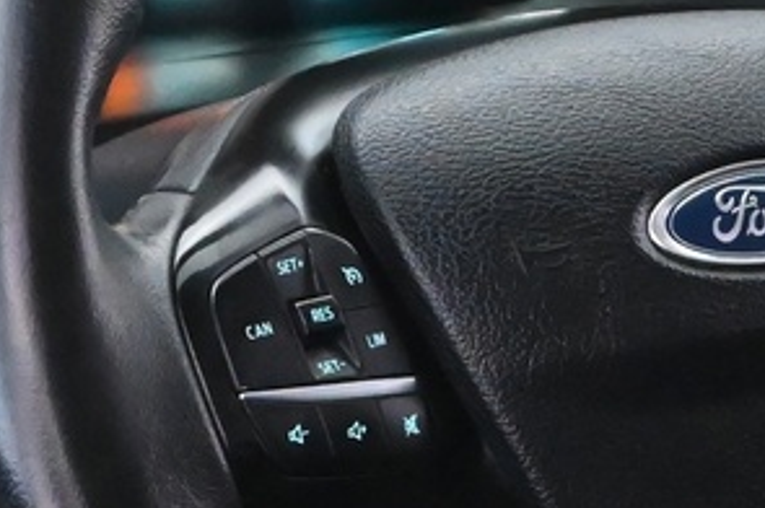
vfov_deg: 7.7
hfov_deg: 11.5
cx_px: 749
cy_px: 482
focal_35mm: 177
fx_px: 3765
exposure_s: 1/20
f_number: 5.6
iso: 6400
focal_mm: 21.5
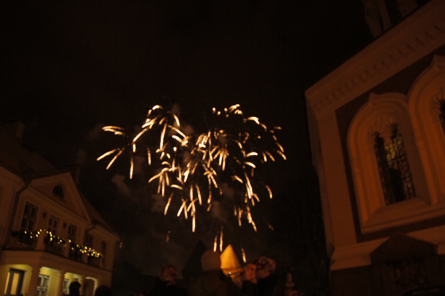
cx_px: 222
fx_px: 333
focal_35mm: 27
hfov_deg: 67.4
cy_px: 148
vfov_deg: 47.9
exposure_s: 1/25
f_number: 3.5
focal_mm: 18
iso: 800
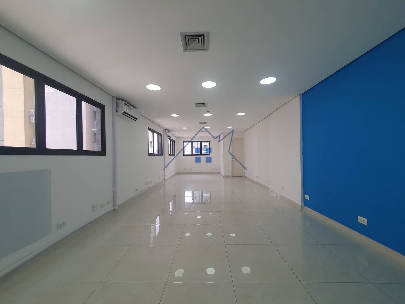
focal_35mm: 13
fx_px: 152
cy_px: 152
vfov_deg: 89.9
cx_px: 202
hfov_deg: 106.2
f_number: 2.2
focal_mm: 1.8
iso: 64
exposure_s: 1/120
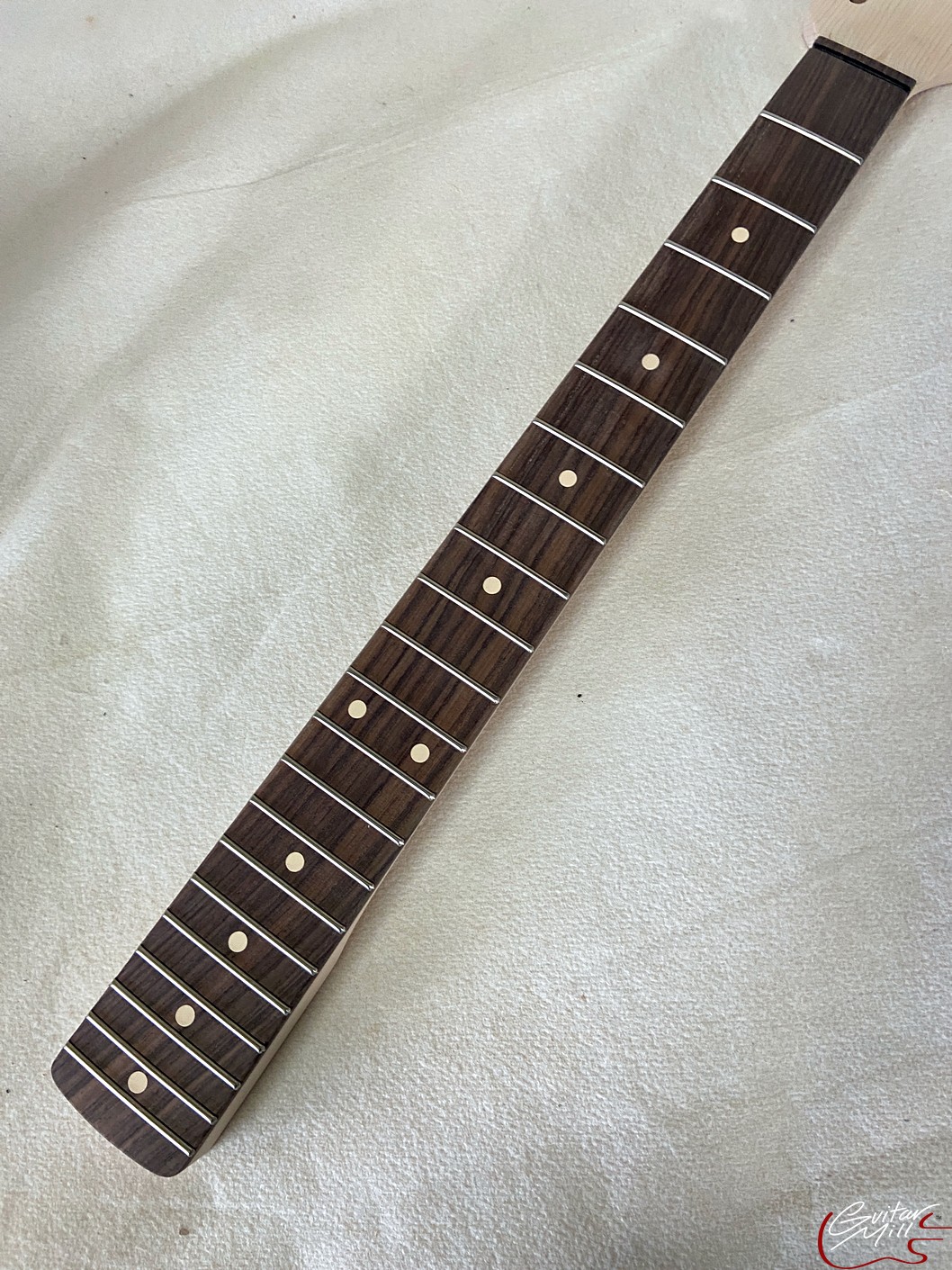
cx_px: 476
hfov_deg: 53.1
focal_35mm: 26
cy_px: 635
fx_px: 954
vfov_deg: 67.3
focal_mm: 4.25
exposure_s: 1/60
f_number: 1.8
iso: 125
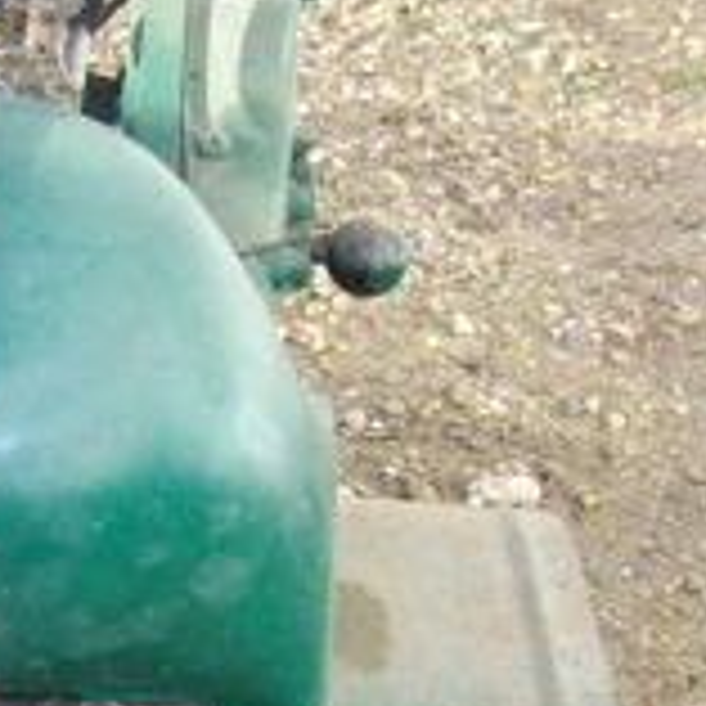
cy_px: 648
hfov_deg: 16.9
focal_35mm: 100
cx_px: -63
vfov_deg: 17.1
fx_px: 2307
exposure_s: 1/200
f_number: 2.8
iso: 100
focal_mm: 6.2
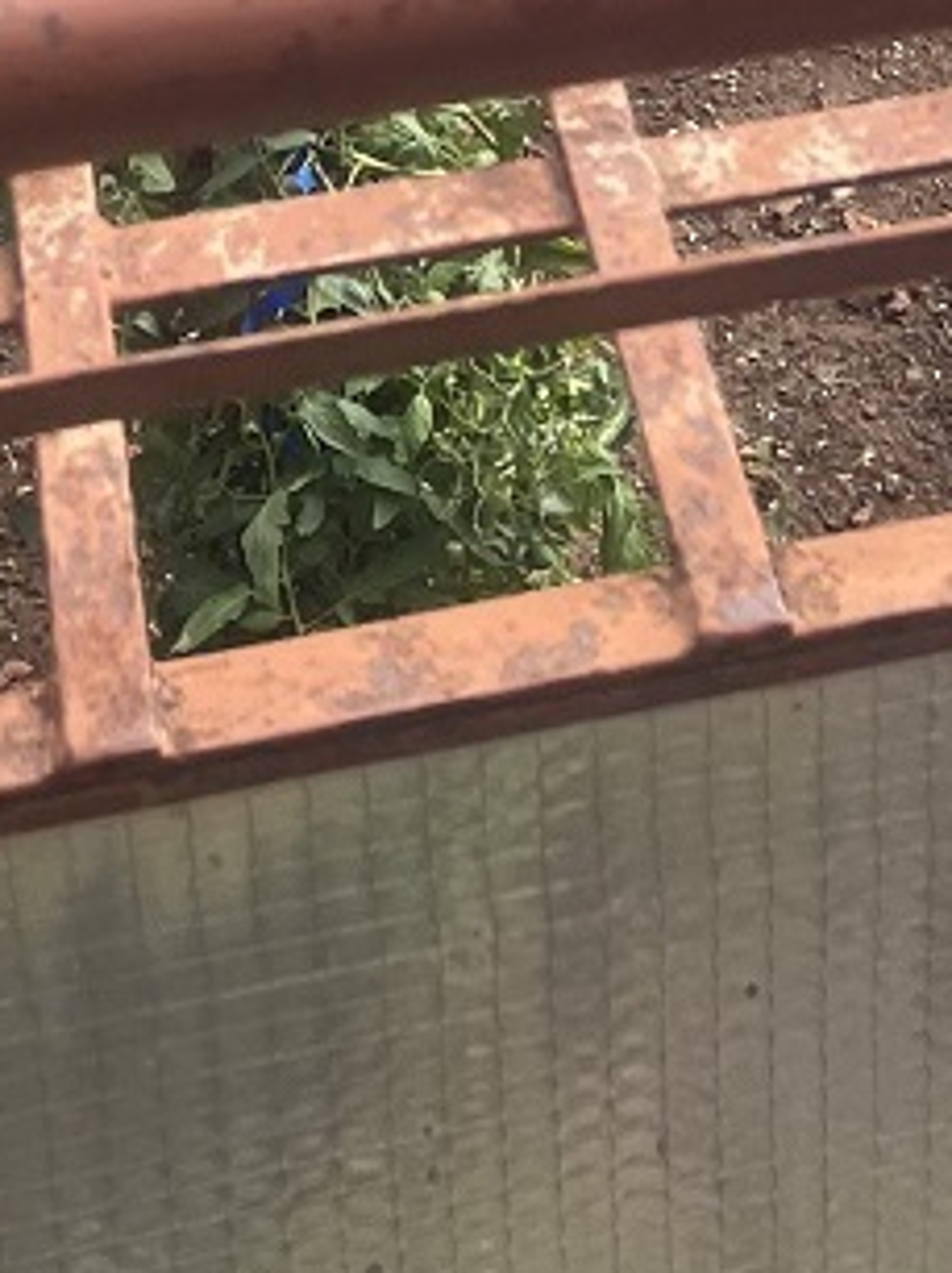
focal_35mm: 102
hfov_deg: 14.4
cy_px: -1098
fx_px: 3745
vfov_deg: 16.0
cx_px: 682
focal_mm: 5.7
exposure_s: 1/588
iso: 50
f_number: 1.5
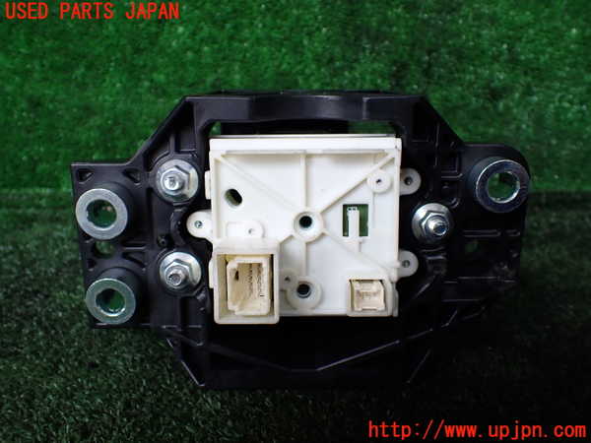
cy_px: 222
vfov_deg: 46.8
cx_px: 296
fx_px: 512
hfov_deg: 60.0
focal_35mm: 30
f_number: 2.3
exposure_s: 1/125
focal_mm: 5.4
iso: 200
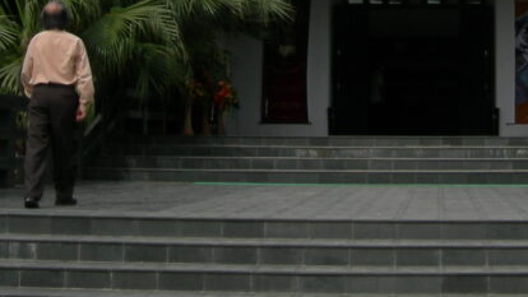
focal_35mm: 97
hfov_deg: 21.7
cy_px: -119
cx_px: 429
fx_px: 1358
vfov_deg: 12.0
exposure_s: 1/386
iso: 64
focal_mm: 7.5
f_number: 6.8
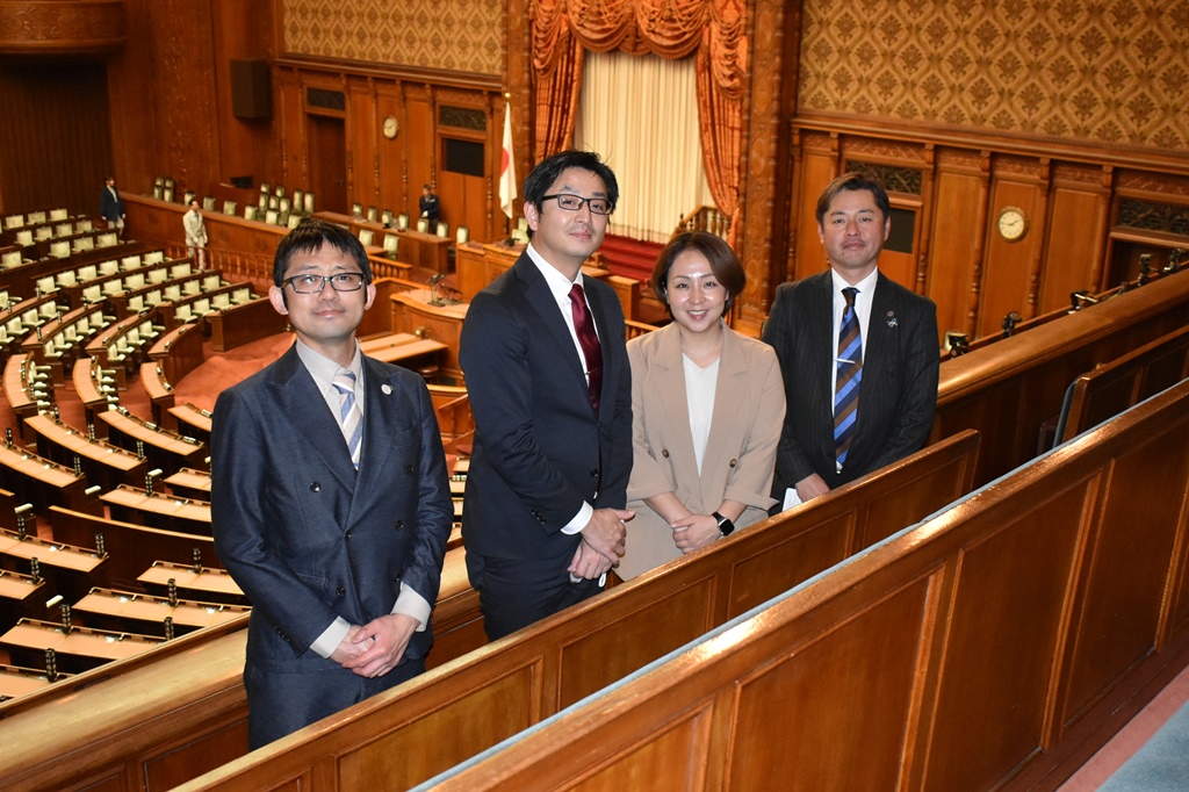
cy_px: 396
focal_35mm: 30
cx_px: 594
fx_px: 990
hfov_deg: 61.9
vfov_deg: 43.6
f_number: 3.8
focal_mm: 20
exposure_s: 1/60
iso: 2800
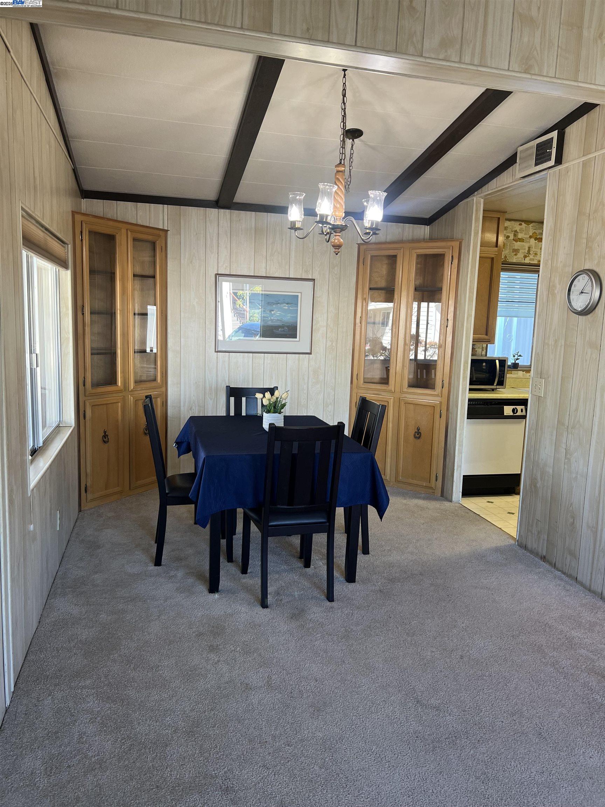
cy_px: 404
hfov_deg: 53.1
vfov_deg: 67.3
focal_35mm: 26
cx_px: 302
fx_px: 606
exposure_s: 1/60
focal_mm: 5.7
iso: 64
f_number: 1.5
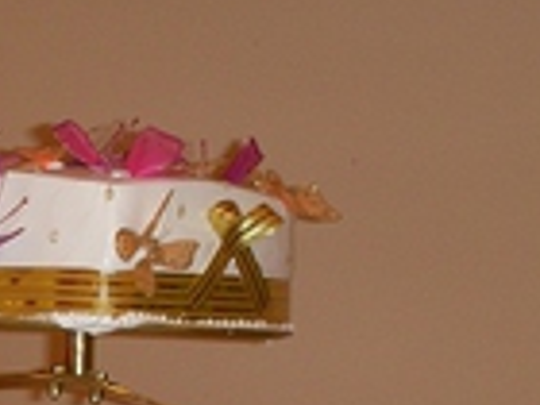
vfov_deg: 12.0
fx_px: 1903
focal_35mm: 122
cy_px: 420
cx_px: 0
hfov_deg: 15.8
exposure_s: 1/30
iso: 100
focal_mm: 6.3
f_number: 3.3
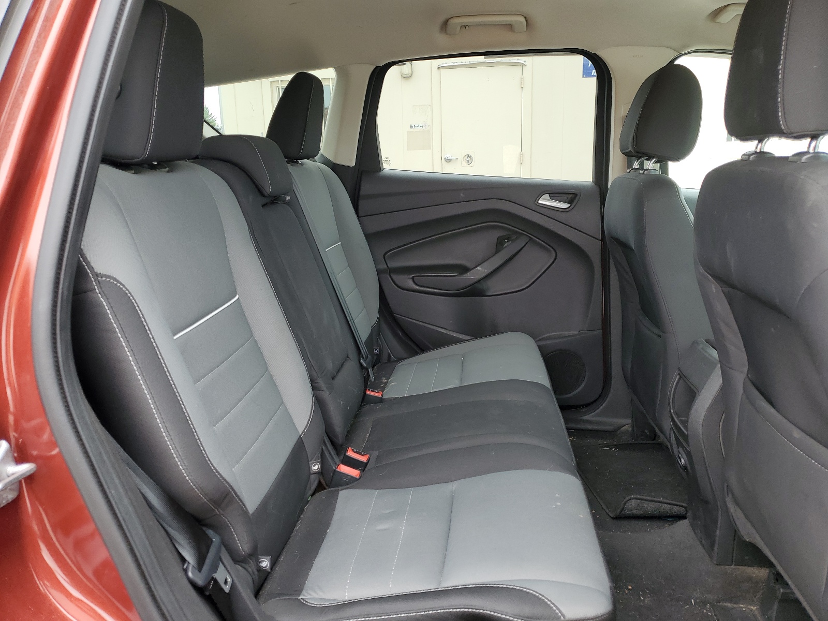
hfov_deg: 67.3
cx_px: 414
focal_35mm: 26
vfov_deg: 53.1
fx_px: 622
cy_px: 310
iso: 50
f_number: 1.5
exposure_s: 1/152
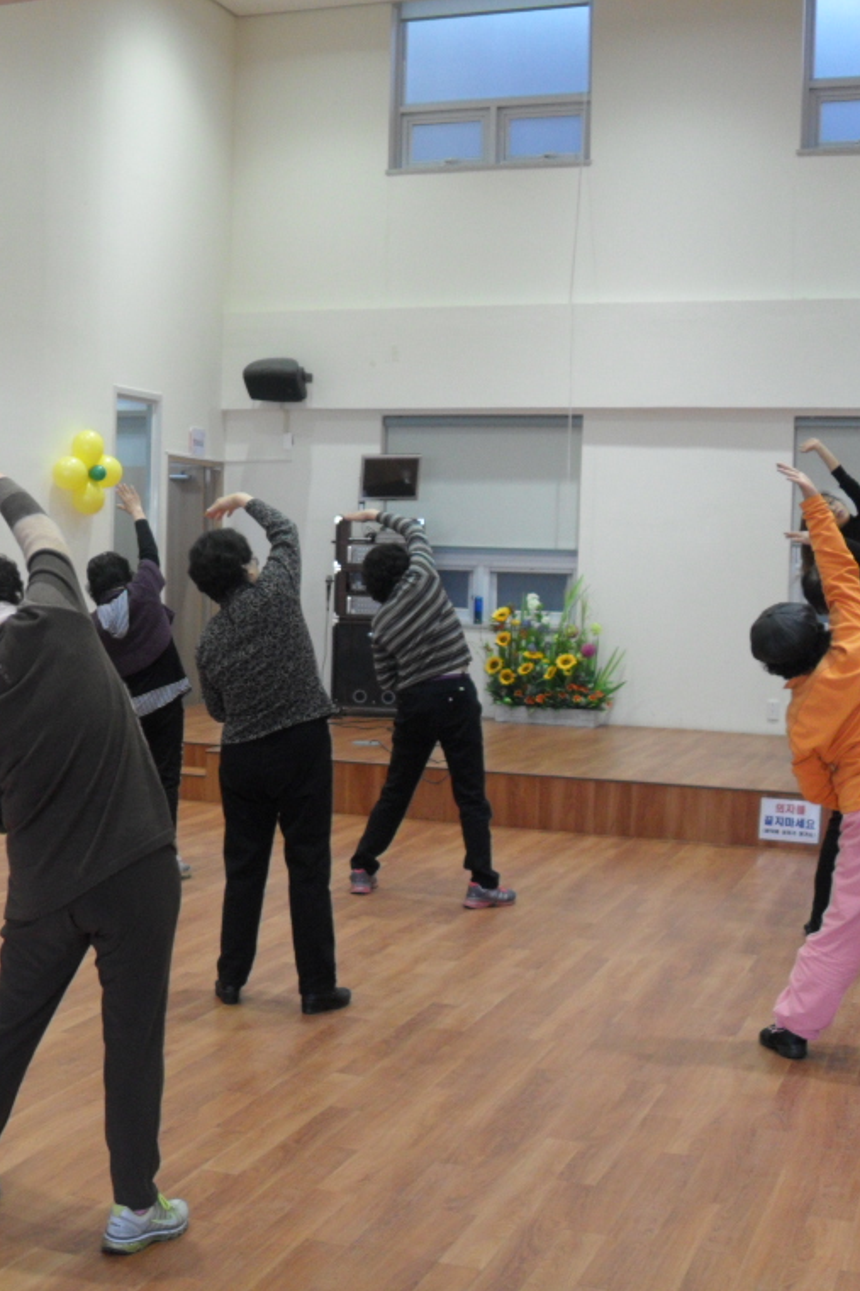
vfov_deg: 40.4
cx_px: 246
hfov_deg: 27.2
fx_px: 1756
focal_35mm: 49
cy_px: 646
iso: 120
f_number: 2.8
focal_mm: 6.2
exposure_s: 1/30
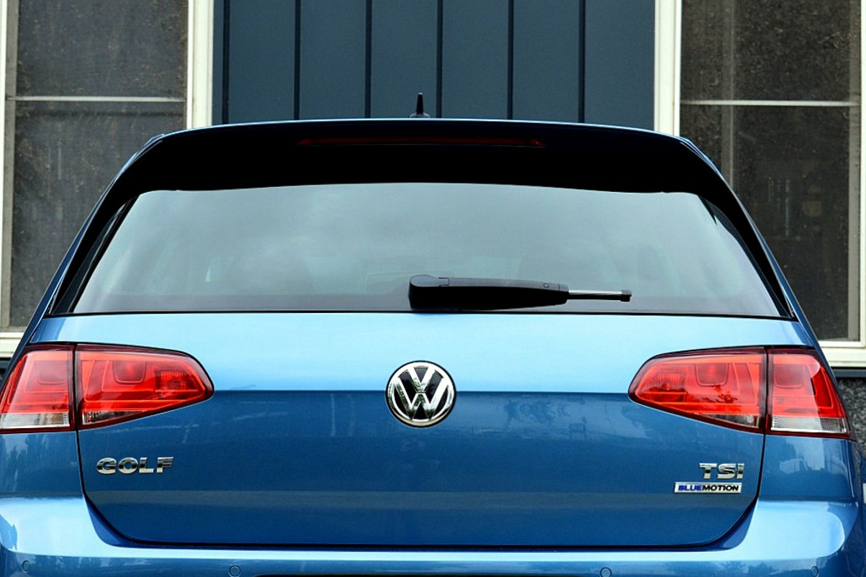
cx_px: 364
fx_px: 2189
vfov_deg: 14.9
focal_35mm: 91
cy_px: 448
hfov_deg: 22.4
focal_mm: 38
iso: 400
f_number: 10
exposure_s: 1/200
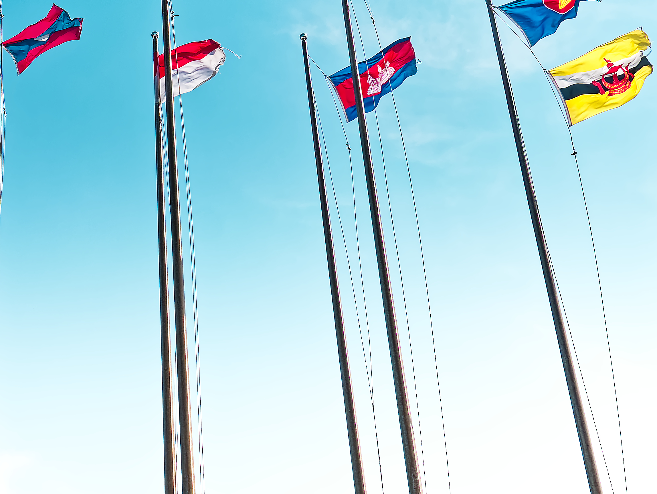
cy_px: 1
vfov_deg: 18.9
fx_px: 1443
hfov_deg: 25.0
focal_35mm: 76
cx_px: 95
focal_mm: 19
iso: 200
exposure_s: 1/640
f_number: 11
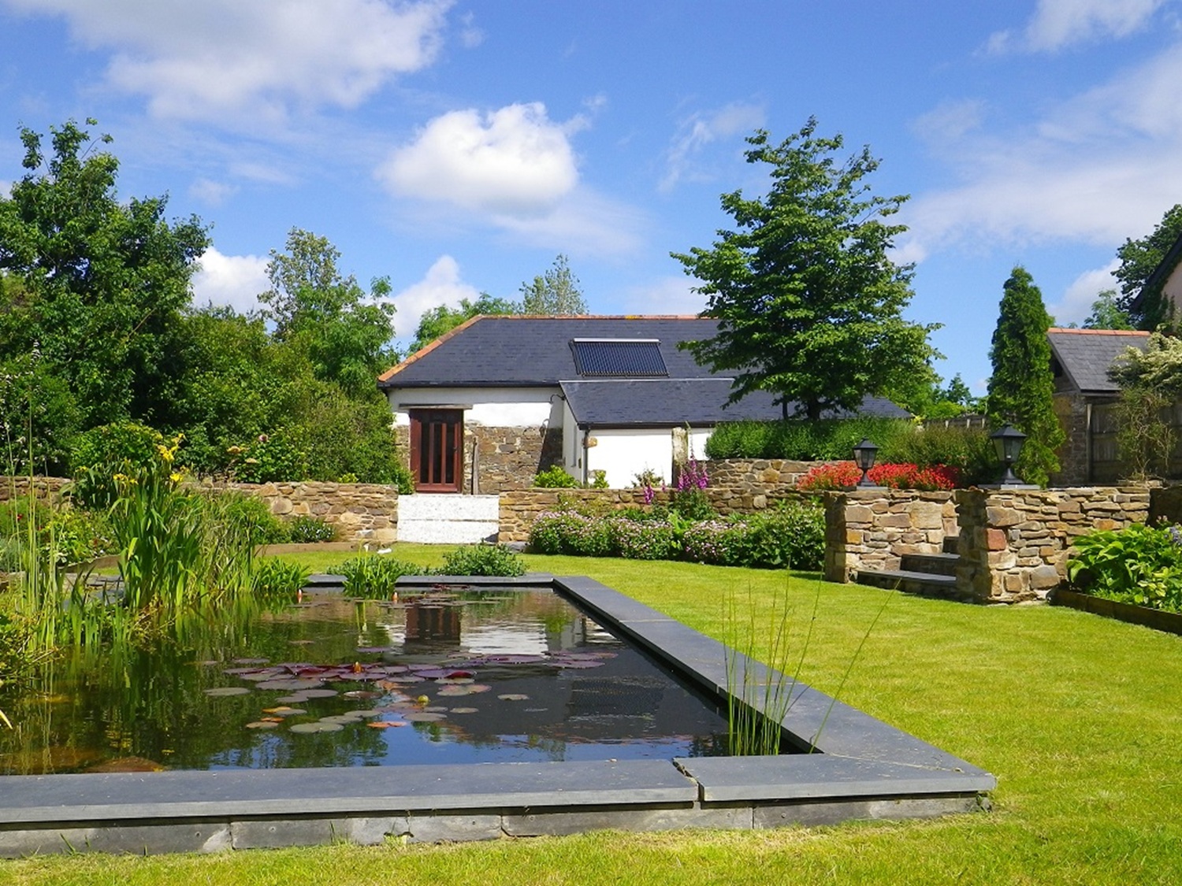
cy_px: 443
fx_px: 1161
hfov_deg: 54.0
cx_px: 591
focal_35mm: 34
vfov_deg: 41.8
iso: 80
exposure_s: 1/400
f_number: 4.6
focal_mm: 6.1
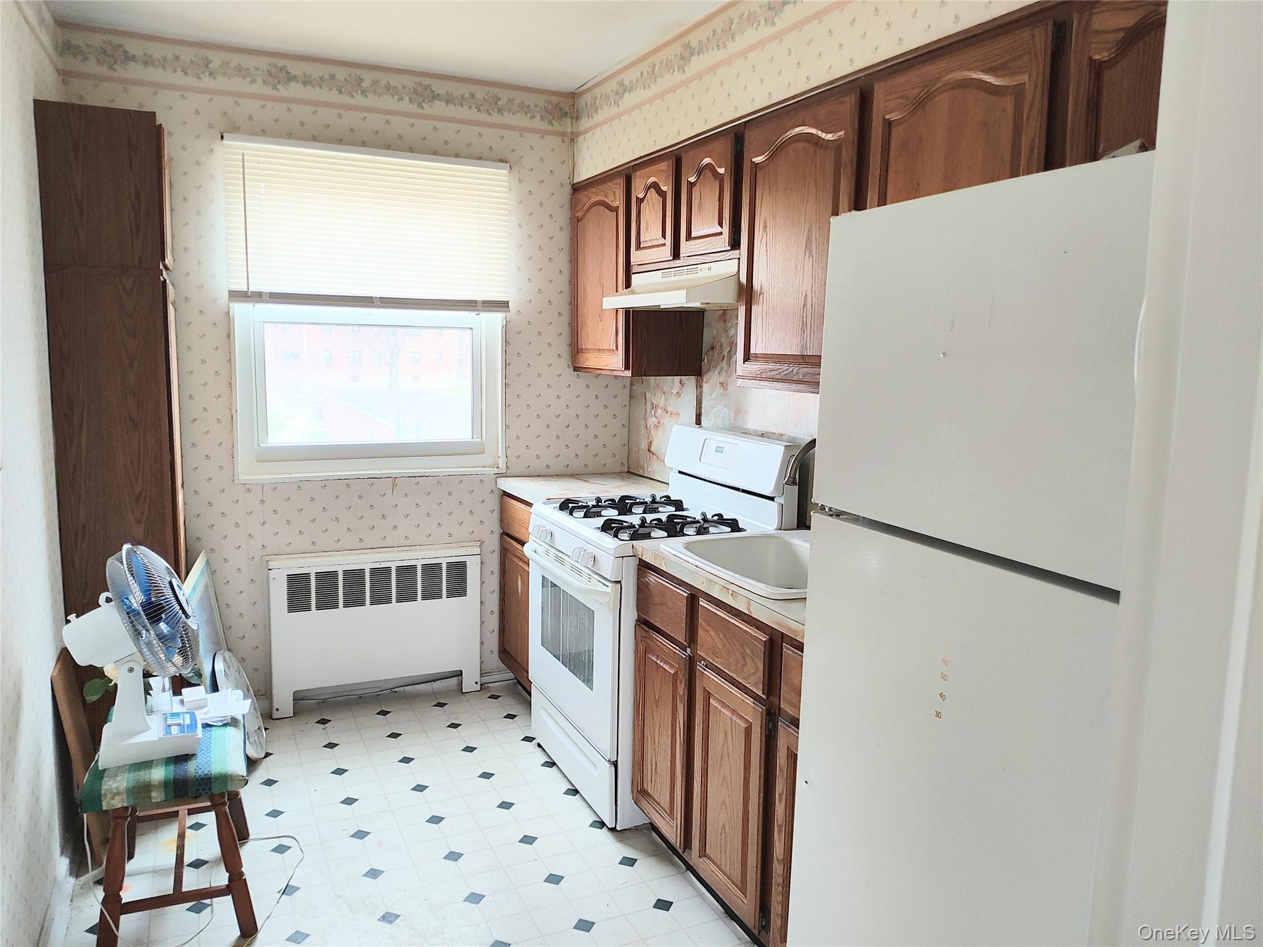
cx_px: 632
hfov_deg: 69.4
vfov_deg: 54.9
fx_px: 912
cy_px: 474
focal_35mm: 25
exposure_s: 1/120
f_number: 1.5
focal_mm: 4.15
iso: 149
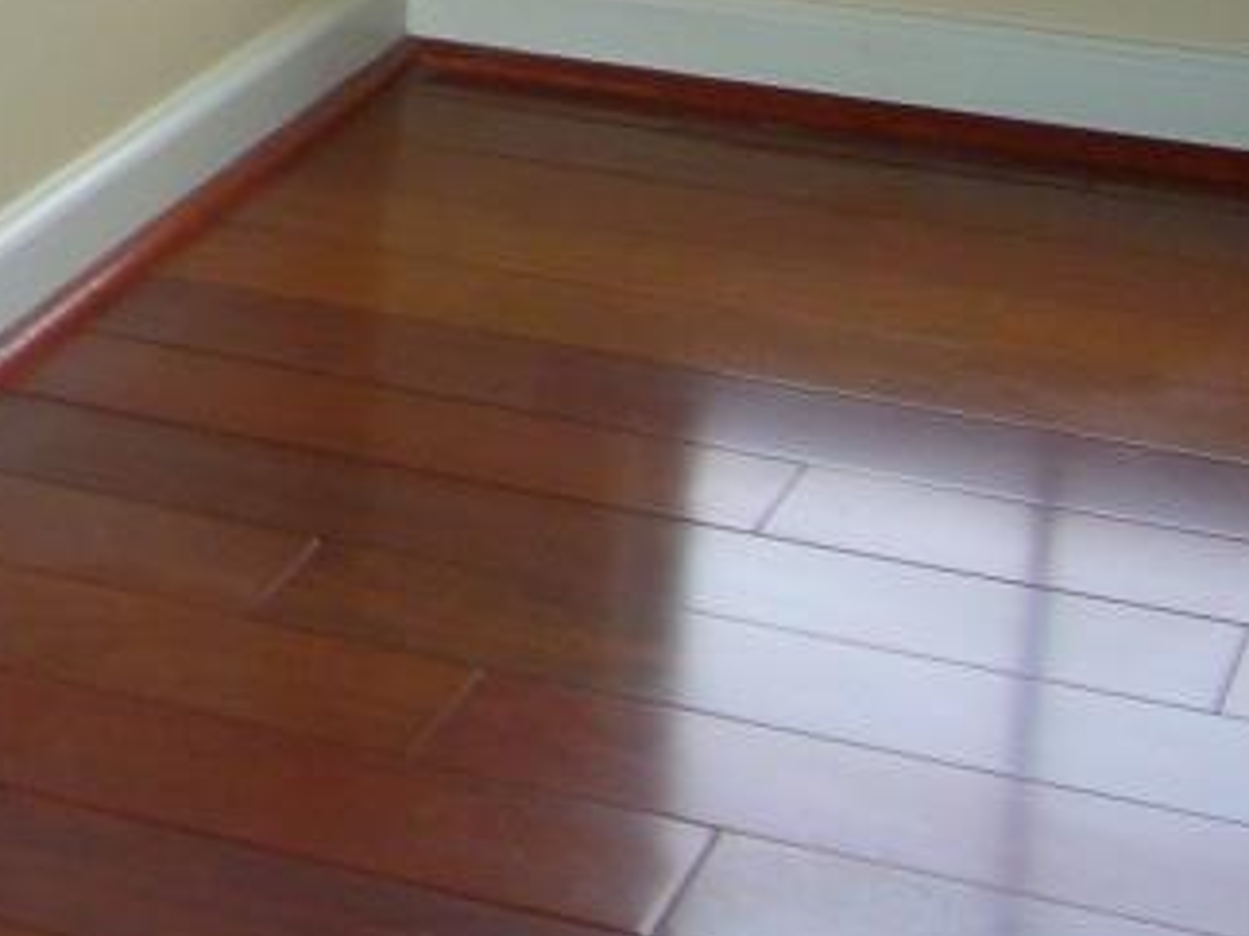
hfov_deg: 17.1
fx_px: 4004
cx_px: -151
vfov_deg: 12.7
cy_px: -460
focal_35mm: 111
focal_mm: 5.8
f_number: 2.8
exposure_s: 1/60
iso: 100
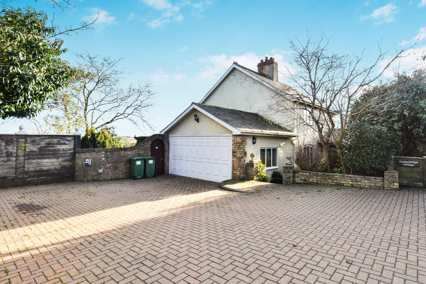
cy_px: 142
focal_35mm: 16
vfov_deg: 72.1
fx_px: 195
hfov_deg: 95.0
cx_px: 213
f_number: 5.6
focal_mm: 11
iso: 200
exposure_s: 1/250
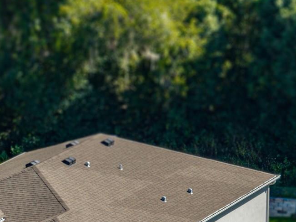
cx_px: 33
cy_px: 246
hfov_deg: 5.0
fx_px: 3383
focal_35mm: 396
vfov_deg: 3.7
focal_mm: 29.85
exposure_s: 1/200
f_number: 4.4
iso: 100
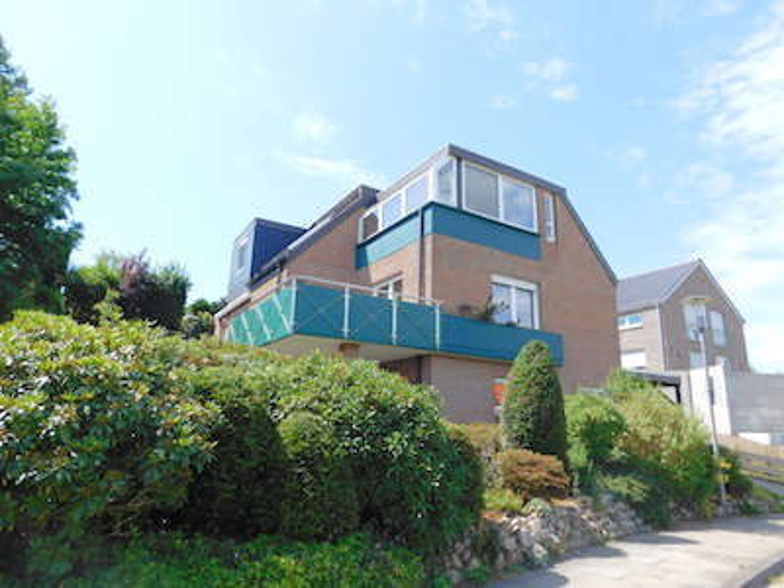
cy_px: 294
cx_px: 392
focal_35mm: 23
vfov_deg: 58.9
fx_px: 521
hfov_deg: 73.9
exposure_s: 1/800
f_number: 3
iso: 125
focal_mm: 4
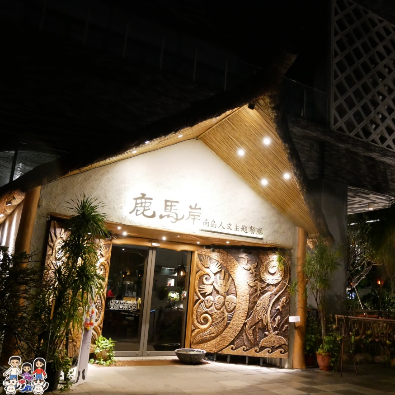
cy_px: 198
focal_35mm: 34
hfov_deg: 47.9
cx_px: 250
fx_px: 439
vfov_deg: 48.5
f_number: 3.5
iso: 3200
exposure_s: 1/60
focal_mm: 14
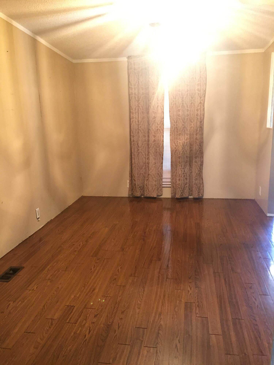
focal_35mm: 29
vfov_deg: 61.7
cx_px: 137
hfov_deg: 48.2
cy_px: 182
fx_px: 306
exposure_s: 1/15
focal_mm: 4.15
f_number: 2.2
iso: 320
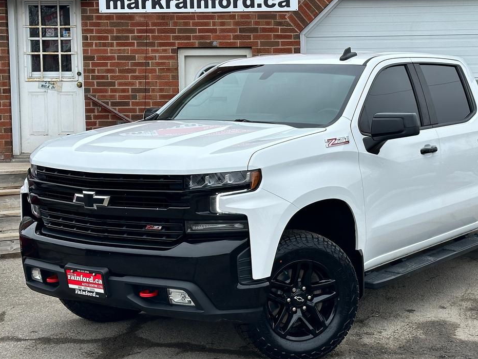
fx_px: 911
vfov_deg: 22.2
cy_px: 166
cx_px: 298
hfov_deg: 29.3
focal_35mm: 66
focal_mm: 6.86
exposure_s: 1/2070
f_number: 1.78
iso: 64
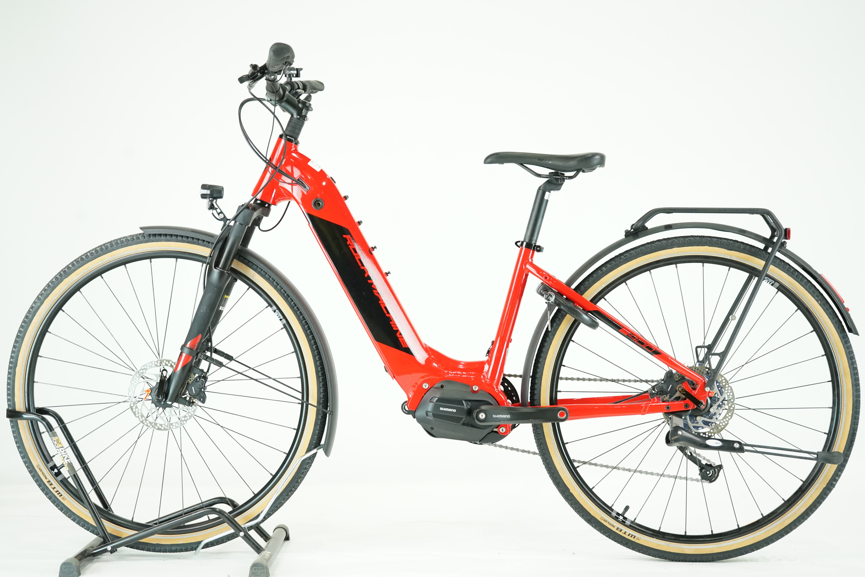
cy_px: 288
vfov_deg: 24.6
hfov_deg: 36.2
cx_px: 432
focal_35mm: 55
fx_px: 1321
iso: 2500
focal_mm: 55
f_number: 5
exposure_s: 1/200
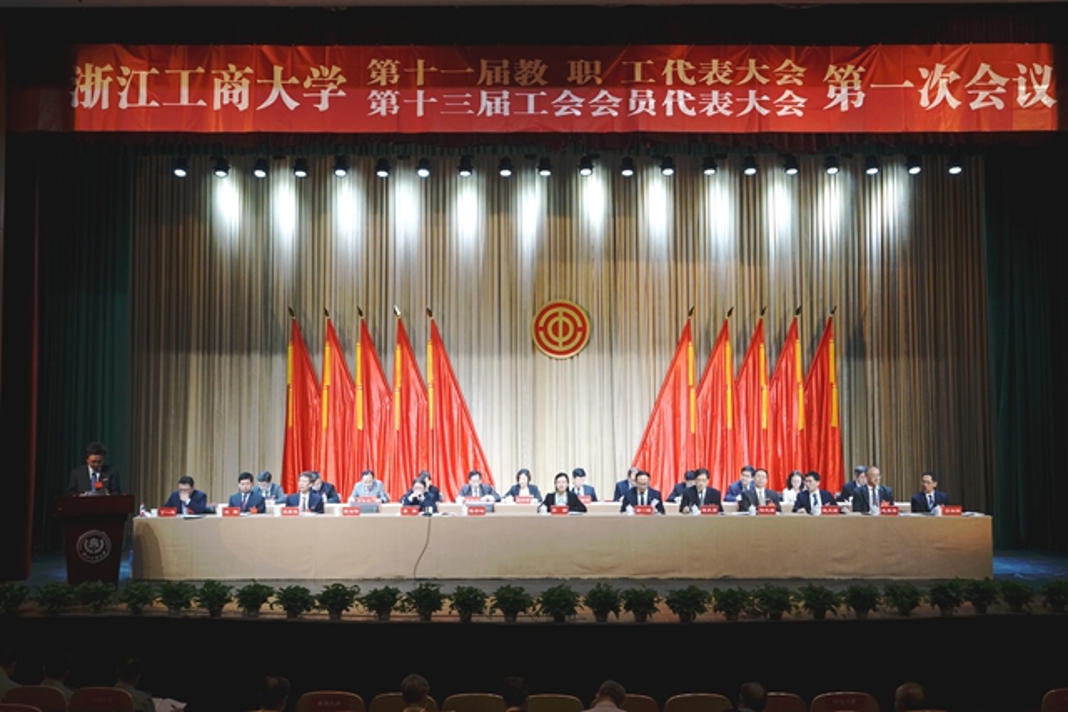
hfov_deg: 54.4
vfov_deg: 37.9
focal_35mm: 35
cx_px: 534
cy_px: 356
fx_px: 1039
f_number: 8
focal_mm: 35
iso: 3200
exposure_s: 1/100
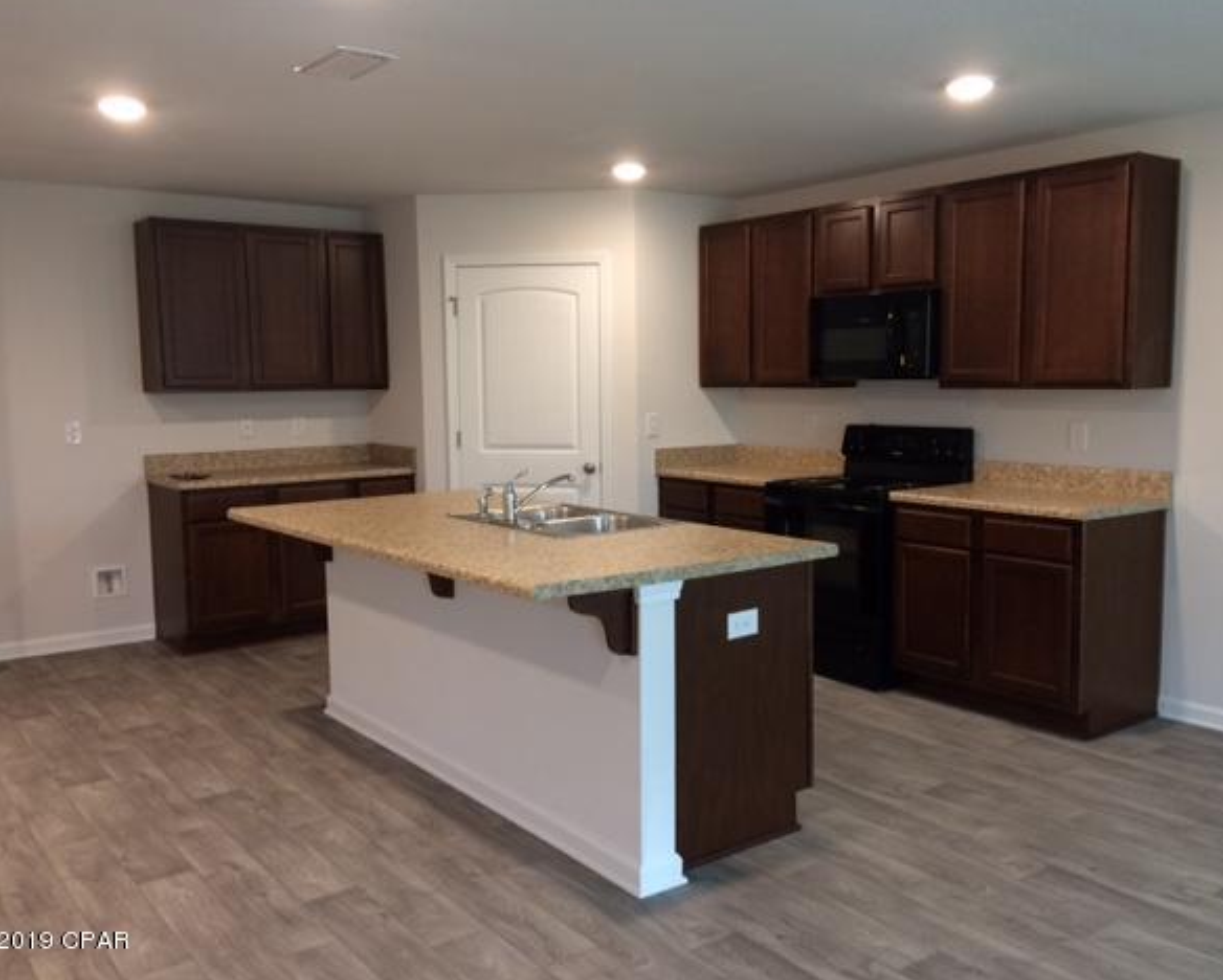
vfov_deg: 47.2
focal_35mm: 31
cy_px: 480
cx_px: 635
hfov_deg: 57.1
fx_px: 1123
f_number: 2.2
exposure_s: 1/30
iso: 100
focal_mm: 4.15
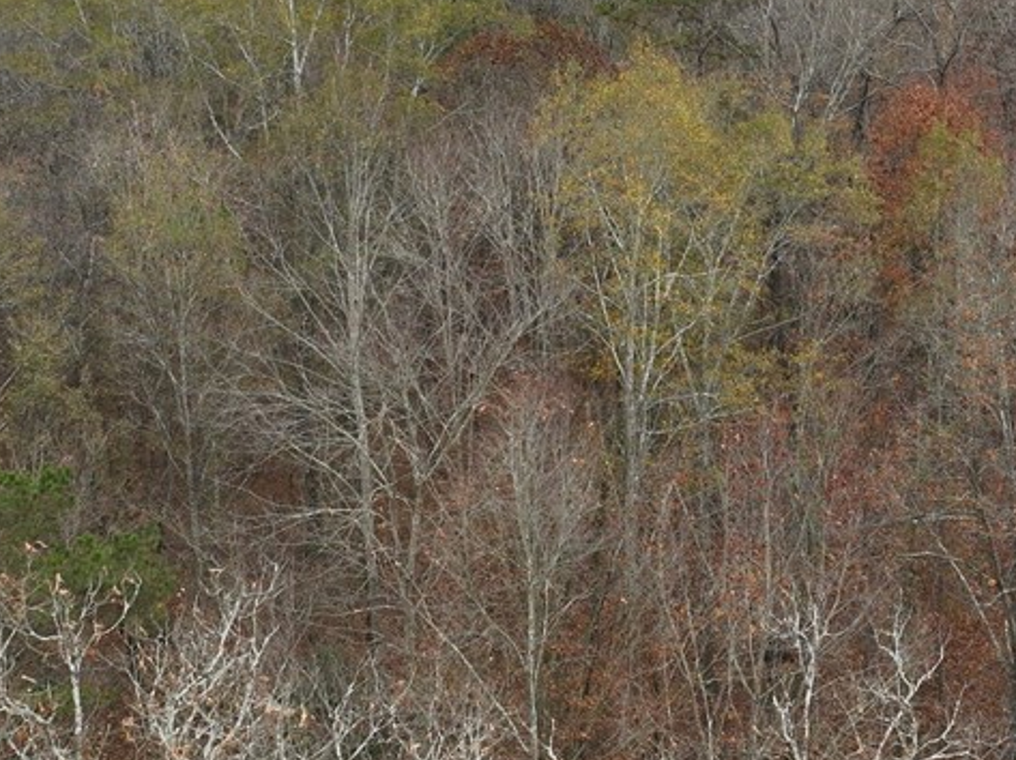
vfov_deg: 27.5
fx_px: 1525
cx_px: 756
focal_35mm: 52
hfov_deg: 36.0
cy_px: 156
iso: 420
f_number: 2.8
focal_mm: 12.29
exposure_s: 1/200
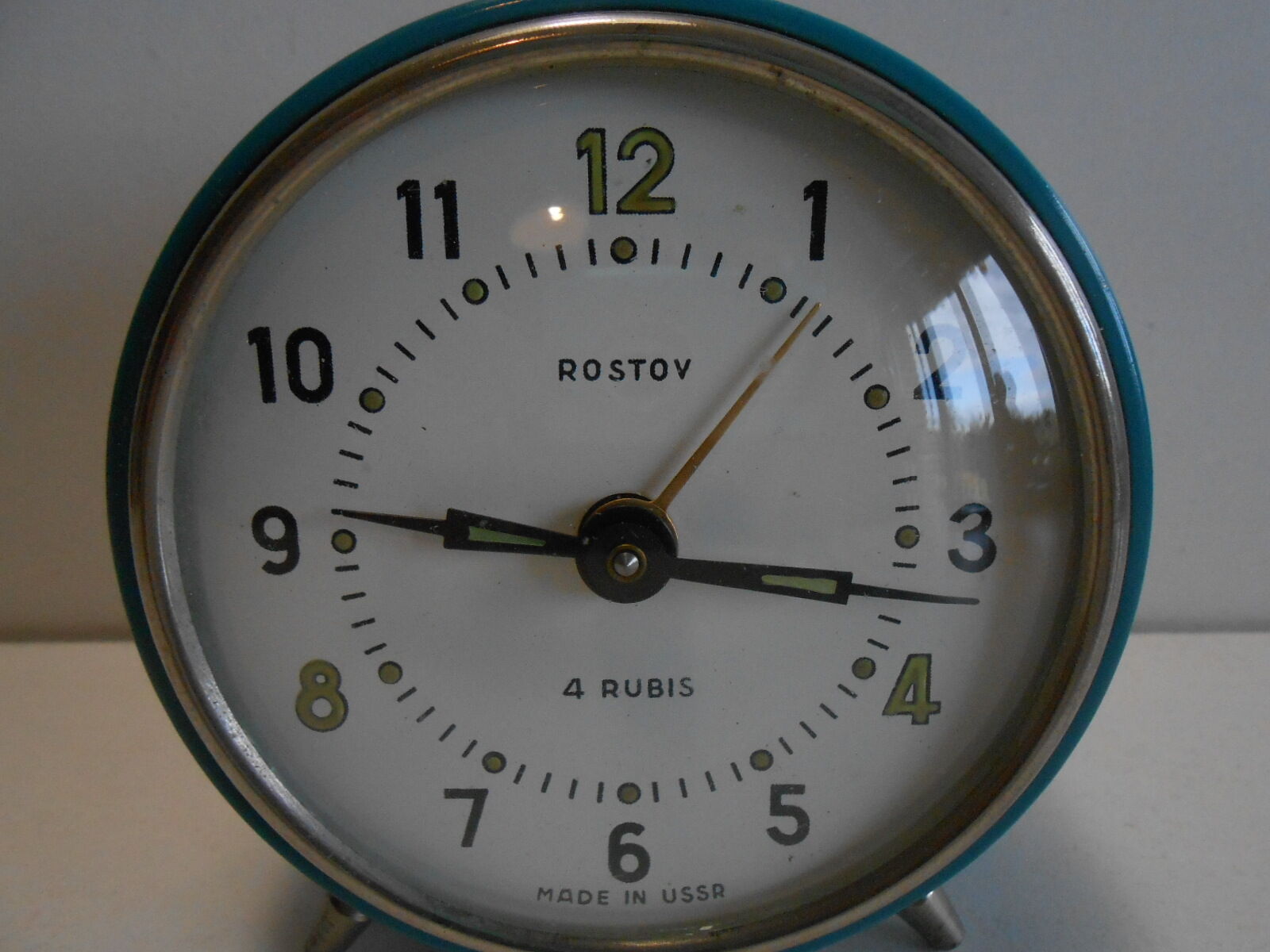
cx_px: 635
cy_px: 476
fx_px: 954
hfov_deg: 67.3
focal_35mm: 26
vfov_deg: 53.1
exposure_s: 1/250
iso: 400
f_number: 3.5
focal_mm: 4.6
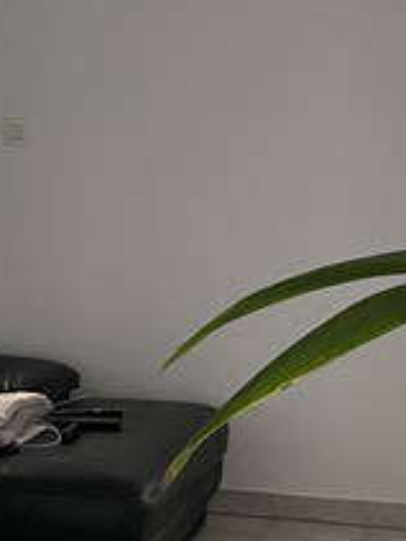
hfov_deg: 15.2
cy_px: 441
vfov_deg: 20.0
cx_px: 214
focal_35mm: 97
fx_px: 1517
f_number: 1.6
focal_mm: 4.2
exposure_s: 1/60
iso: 400
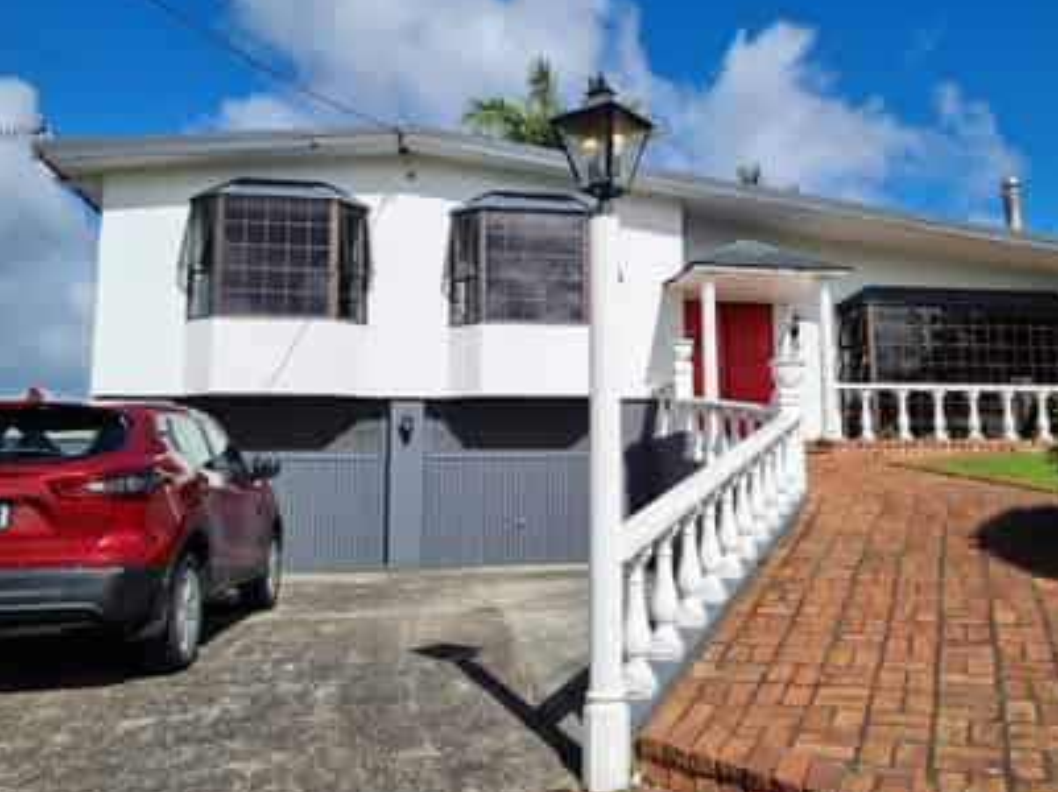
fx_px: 977
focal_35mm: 32
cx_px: 584
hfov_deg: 56.7
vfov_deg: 44.0
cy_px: 347
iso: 50
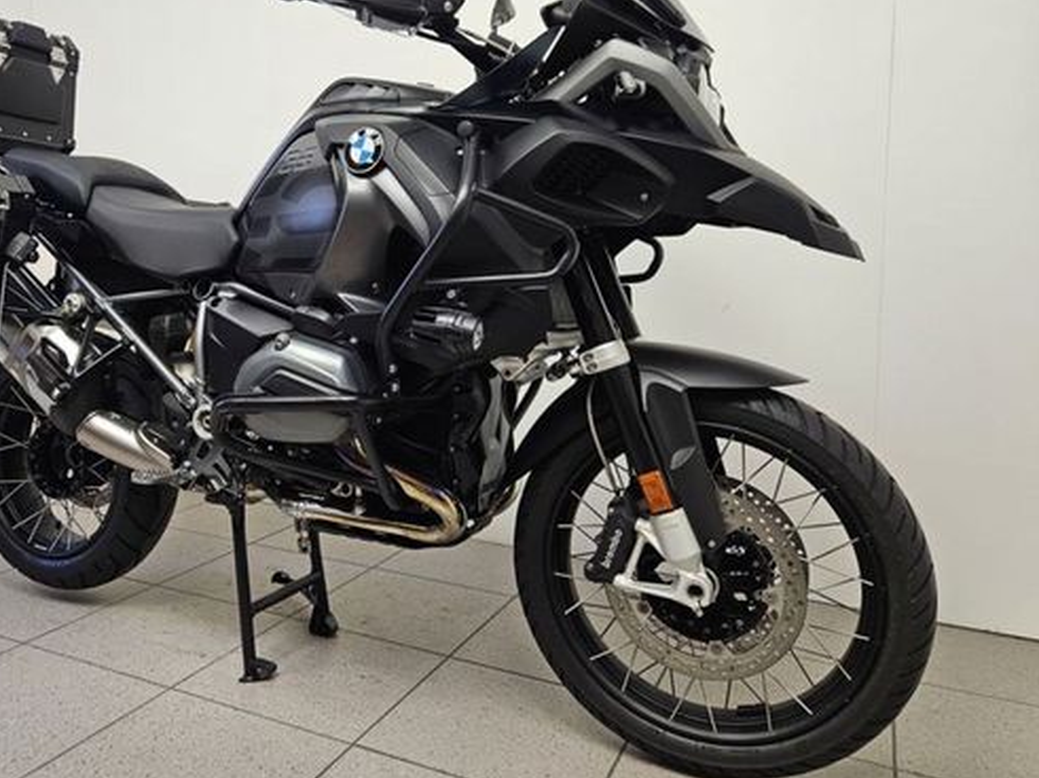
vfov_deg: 46.5
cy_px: 313
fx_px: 900
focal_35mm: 30
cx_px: 366
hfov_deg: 58.9
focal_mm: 5.4
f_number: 1.8
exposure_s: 1/100
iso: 125
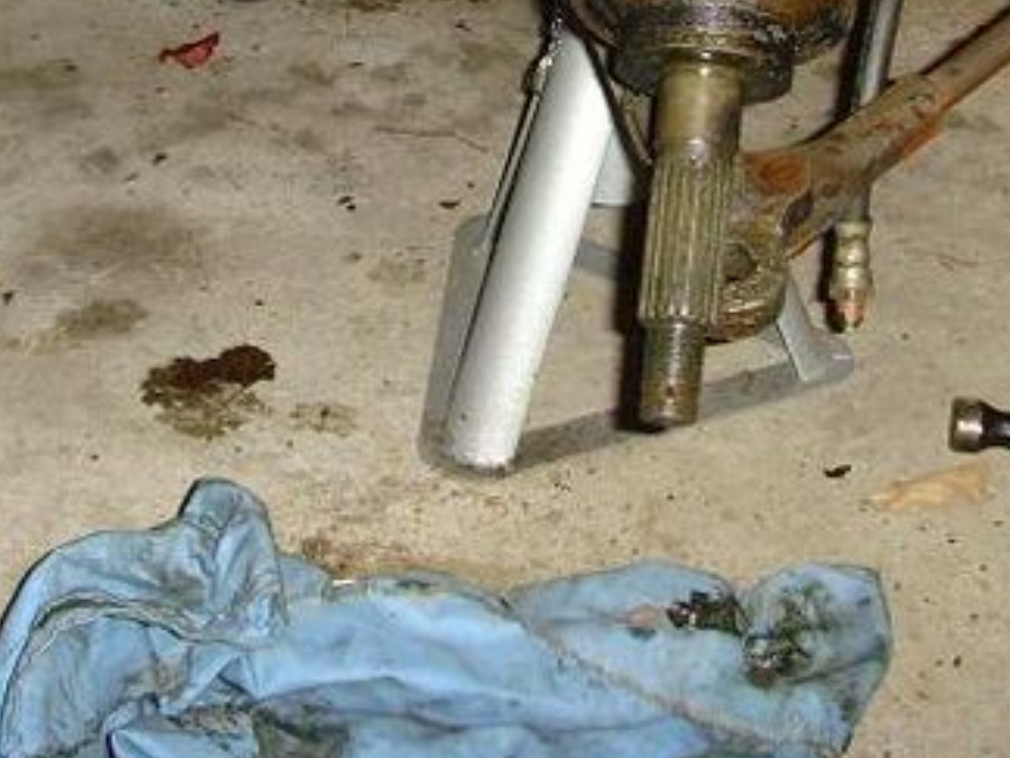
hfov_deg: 25.3
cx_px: 555
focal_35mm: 77
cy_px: 56
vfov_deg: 18.8
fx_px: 2247
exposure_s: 1/45
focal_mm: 6.6
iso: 200
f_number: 3.5
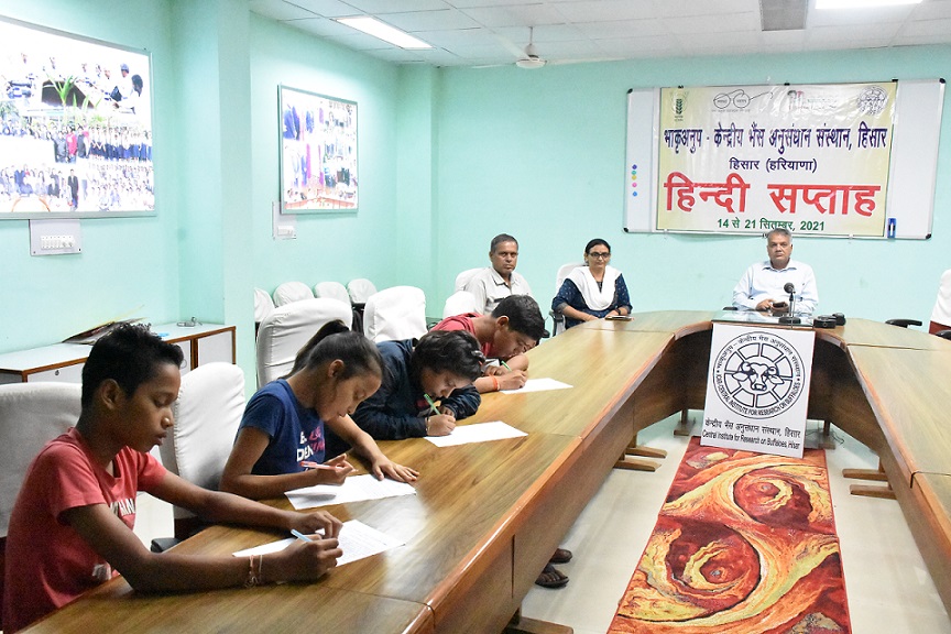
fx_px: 872
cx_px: 476
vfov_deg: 40.0
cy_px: 317
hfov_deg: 57.2
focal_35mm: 33
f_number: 9
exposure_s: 1/320
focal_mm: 22
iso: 25600
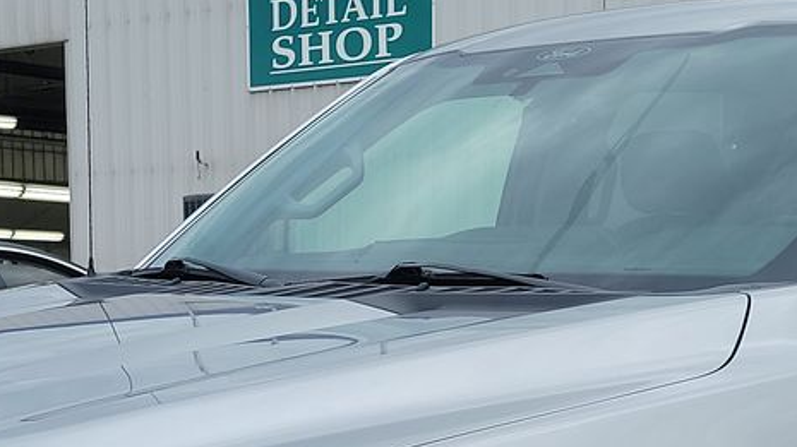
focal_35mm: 90
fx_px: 1901
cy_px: 519
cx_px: 500
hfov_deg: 23.6
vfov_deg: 13.1
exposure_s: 1/294
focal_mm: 6.7
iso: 50
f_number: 1.8
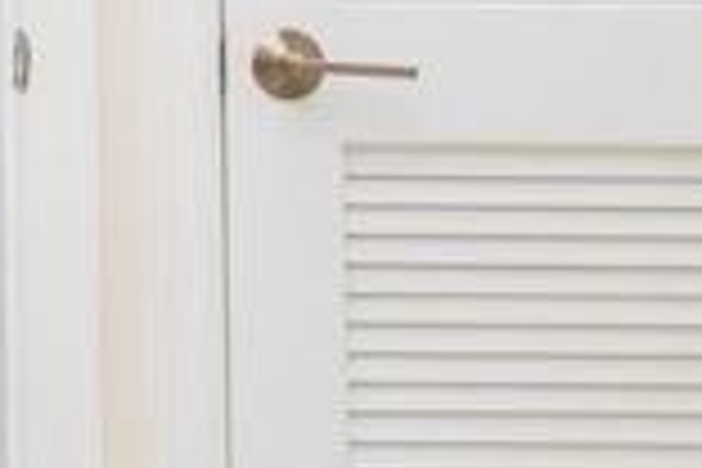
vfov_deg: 16.9
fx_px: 1501
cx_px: -313
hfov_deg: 22.3
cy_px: -110
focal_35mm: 77
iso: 800
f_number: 14
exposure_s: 1/13
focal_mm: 17
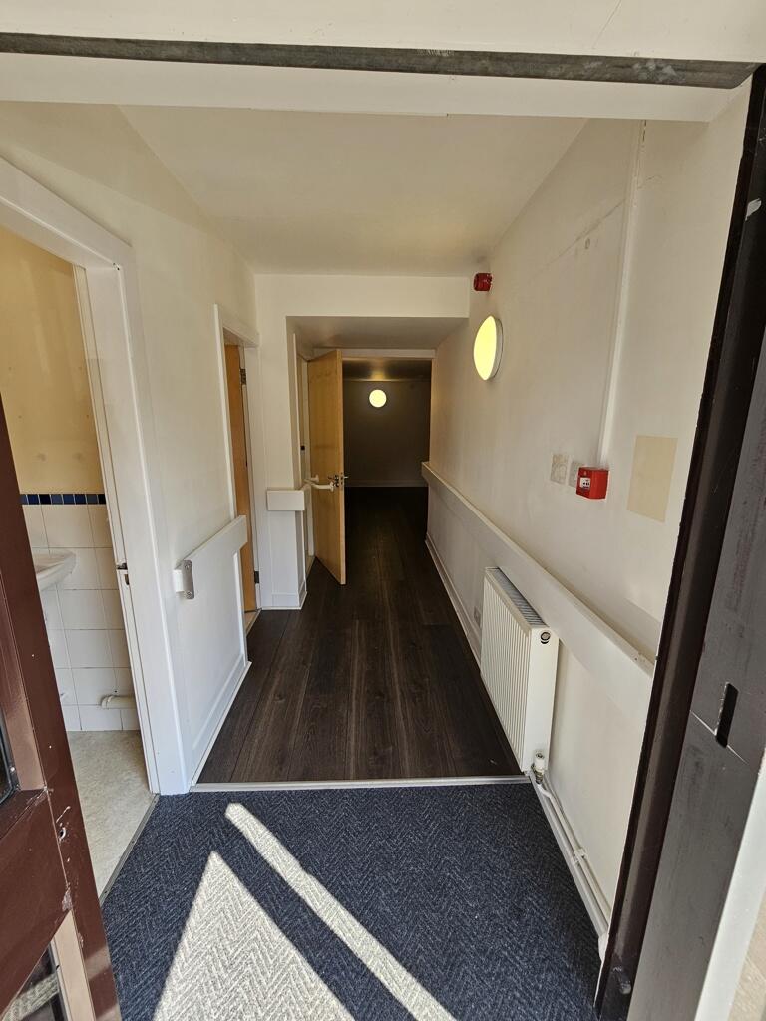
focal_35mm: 13
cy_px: 510
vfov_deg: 106.2
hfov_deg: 89.9
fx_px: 384
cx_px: 383
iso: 50
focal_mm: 2.2
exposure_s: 1/137
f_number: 2.2
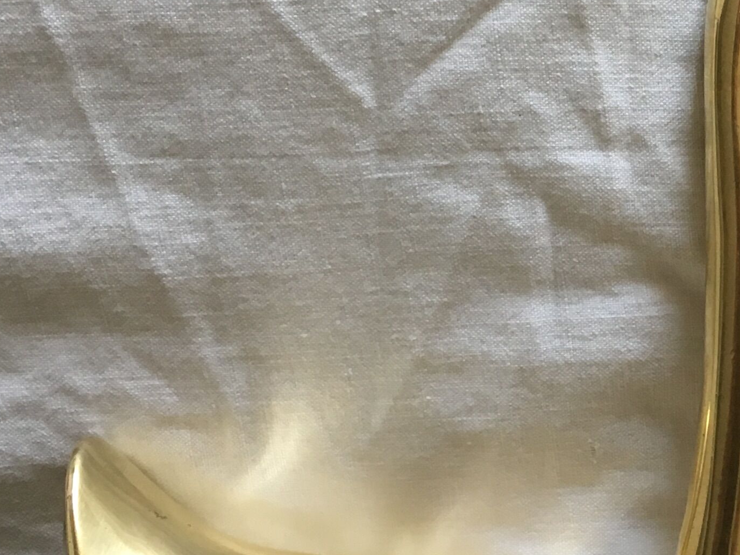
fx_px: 1817
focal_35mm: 85
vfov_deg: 17.4
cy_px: 259
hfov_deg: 21.9
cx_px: 792
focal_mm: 4.15
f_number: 2.2
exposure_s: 1/33
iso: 100
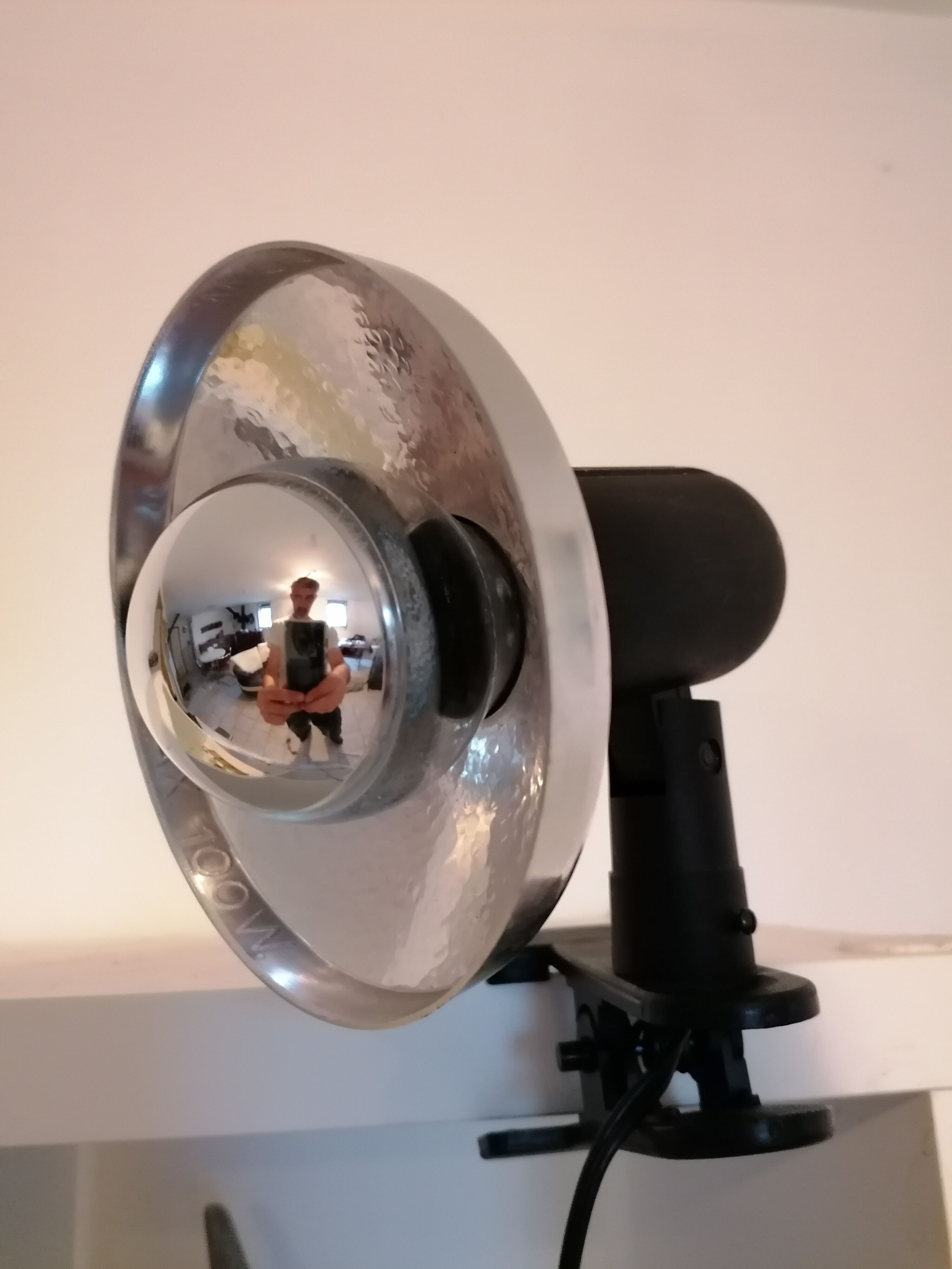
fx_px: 990
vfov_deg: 65.3
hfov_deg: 51.4
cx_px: 476
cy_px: 634
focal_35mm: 27
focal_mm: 4.75
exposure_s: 1/25
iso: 640
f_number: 1.8
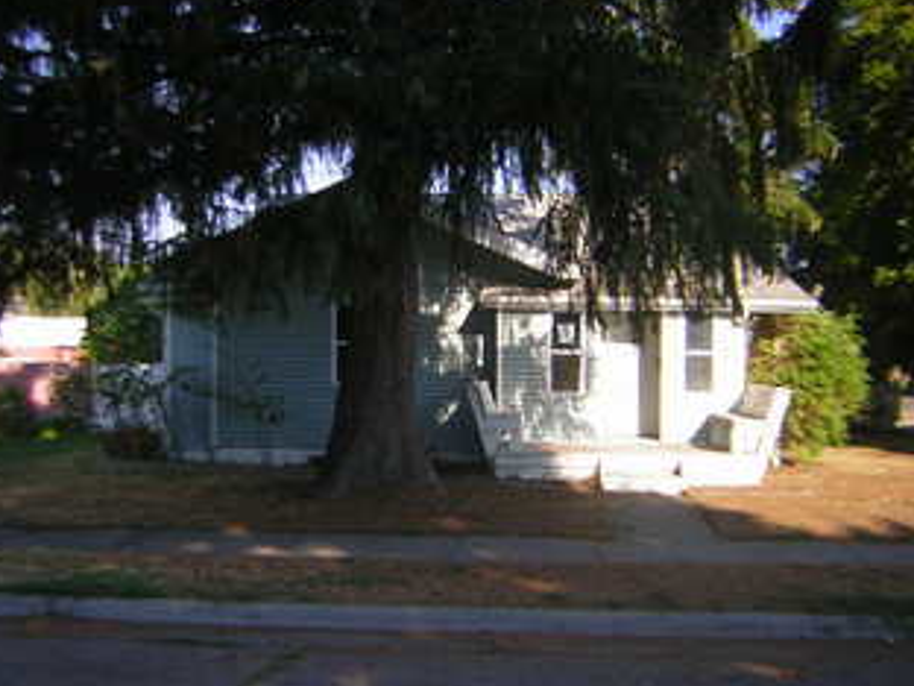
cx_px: 486
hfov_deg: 46.8
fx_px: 1056
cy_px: 340
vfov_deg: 36.0
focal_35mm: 40
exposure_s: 1/490
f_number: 2.6
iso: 50
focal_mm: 4.7
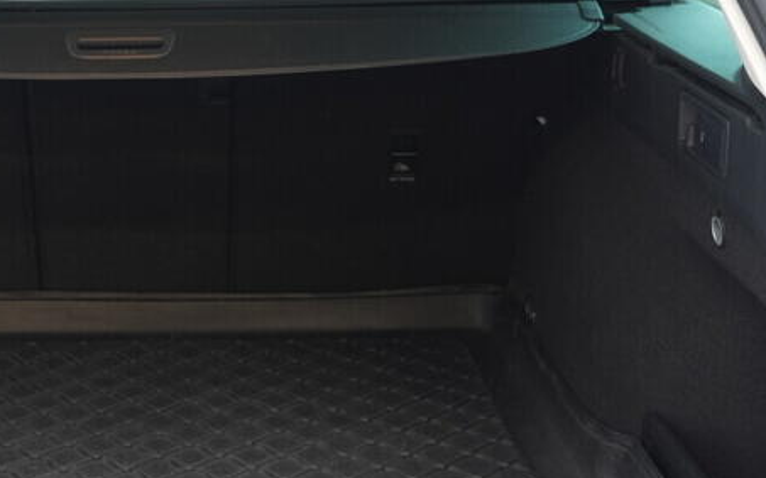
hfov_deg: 24.4
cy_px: 307
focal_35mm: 83
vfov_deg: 15.7
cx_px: 117
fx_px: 1732
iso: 400
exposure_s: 1/40
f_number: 2.8
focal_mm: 24
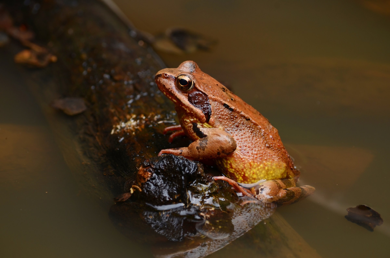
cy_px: 129
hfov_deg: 6.6
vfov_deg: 4.3
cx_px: 195
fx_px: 3405
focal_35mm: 315
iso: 125
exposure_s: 1/100
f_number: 9
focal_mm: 210
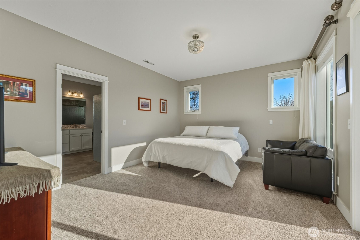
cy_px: 120
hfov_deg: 104.3
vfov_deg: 81.2
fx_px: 140
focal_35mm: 14
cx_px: 180
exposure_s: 1/3200
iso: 400
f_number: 9
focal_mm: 14
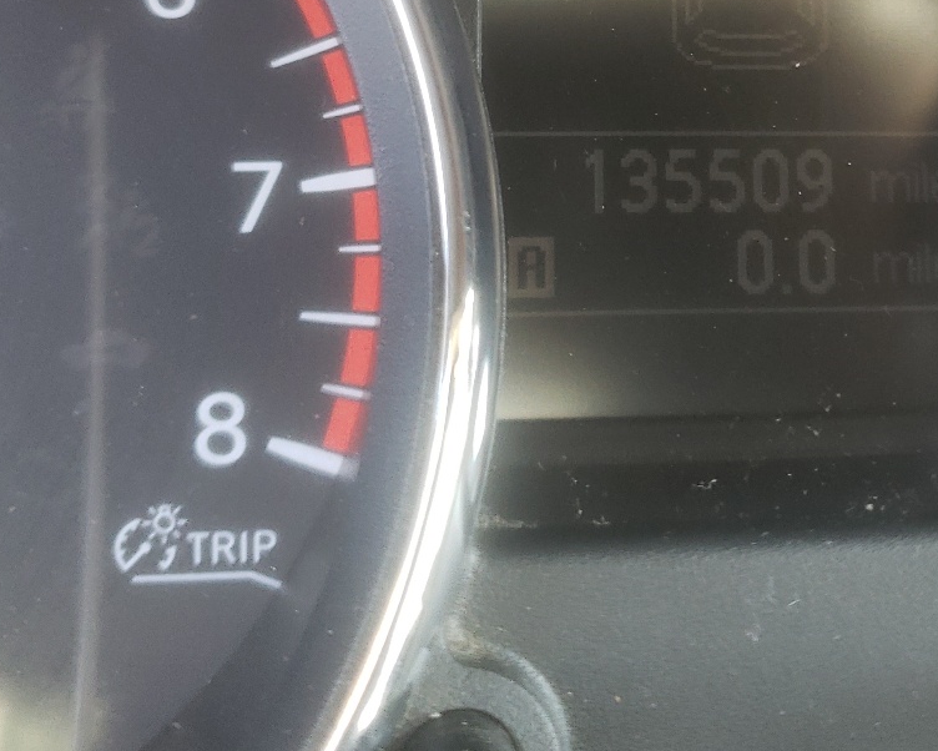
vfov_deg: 27.2
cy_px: 84
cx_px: 587
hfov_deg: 34.6
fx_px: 1499
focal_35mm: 54
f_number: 1.5
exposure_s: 1/50
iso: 109
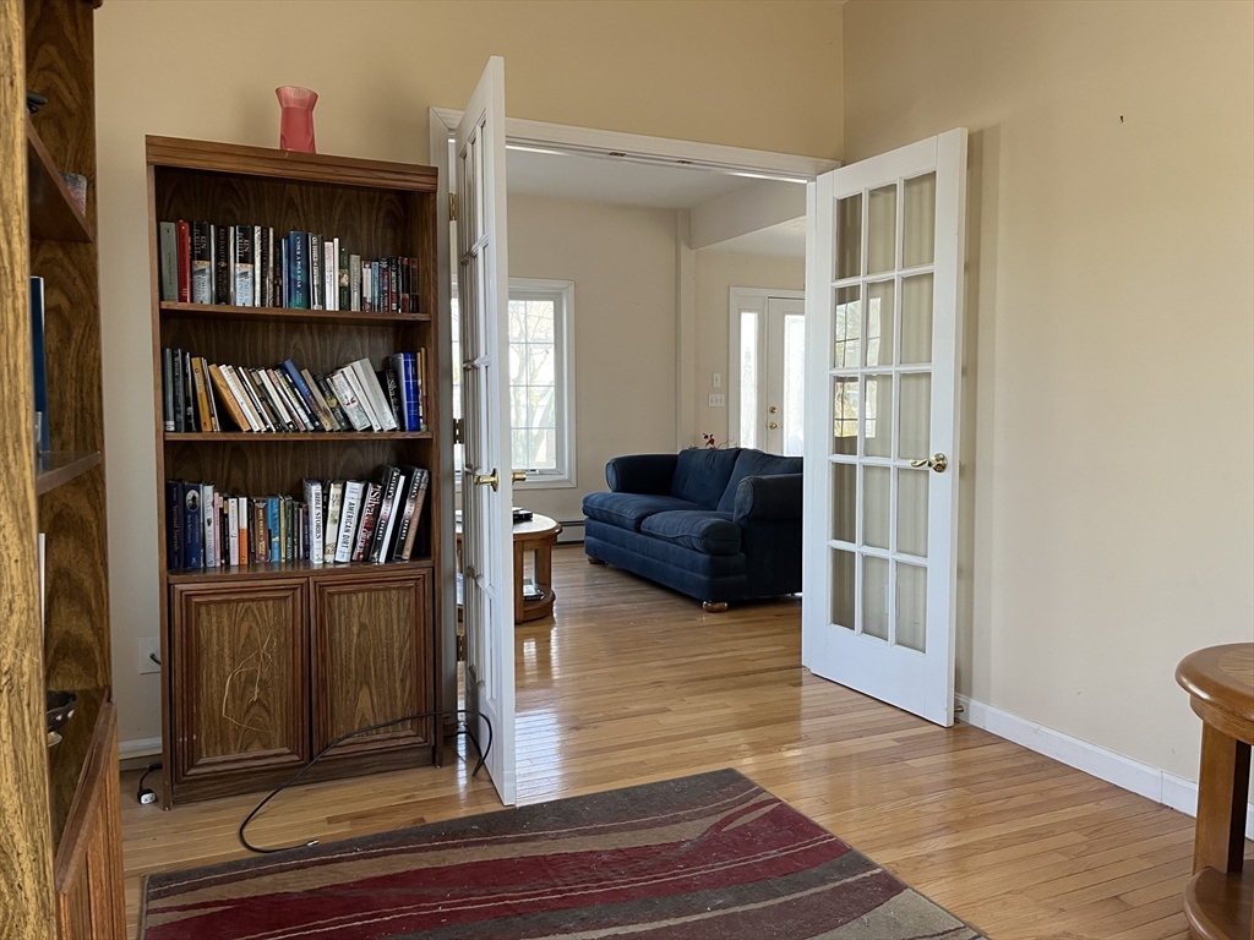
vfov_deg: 53.1
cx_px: 627
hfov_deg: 67.3
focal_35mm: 26
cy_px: 470
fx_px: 942
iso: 125
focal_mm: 5.1
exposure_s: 1/96
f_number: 1.6
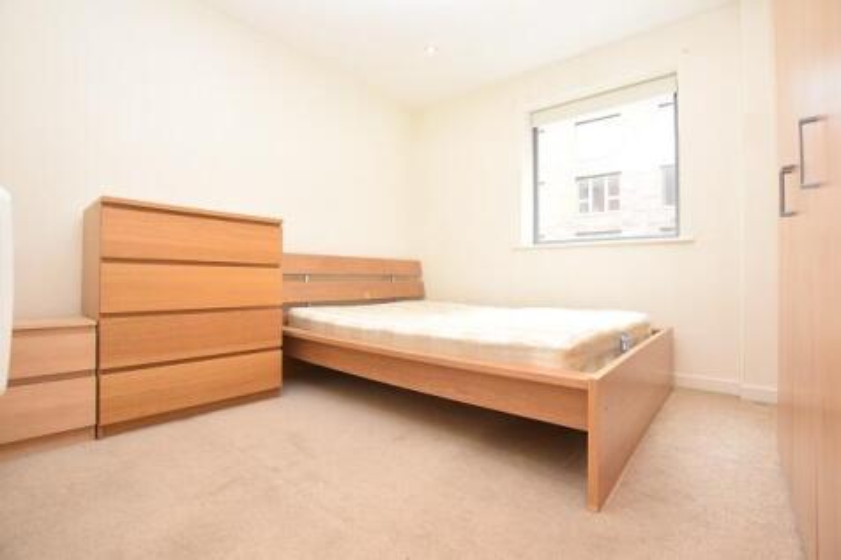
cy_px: 280
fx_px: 350
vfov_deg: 77.3
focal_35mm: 15
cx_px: 420
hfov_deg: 100.4
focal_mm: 10
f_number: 4.5
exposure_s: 1/80
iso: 800
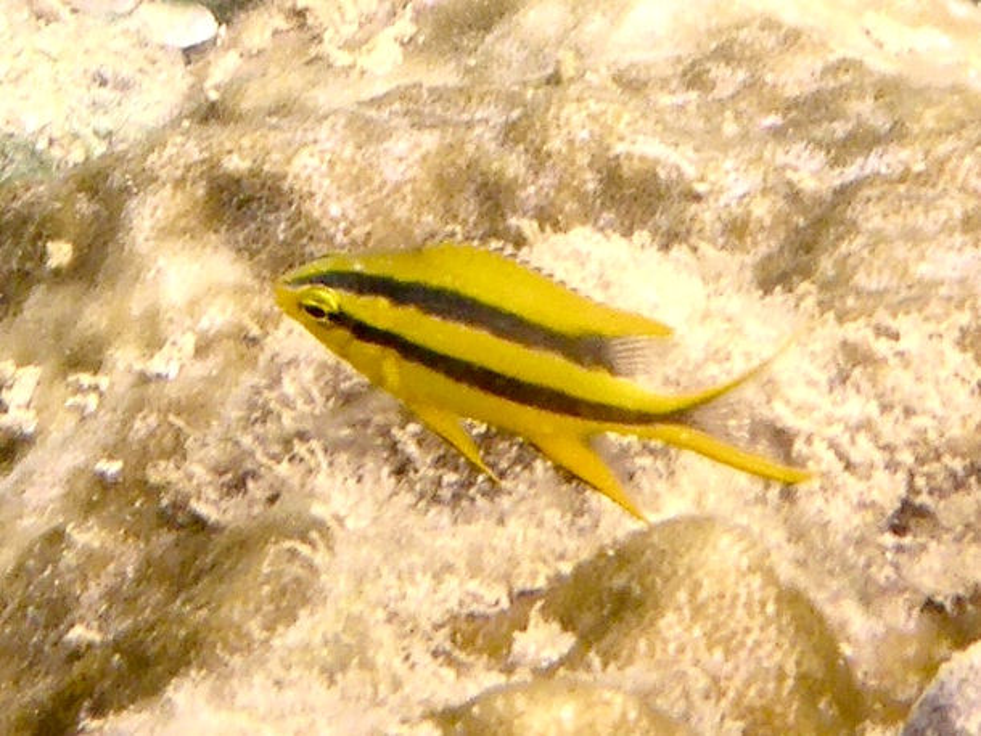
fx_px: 794
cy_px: 368
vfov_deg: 49.8
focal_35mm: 28
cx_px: 490
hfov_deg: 63.4
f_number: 3.3
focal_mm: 4.9
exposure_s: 1/125
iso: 100
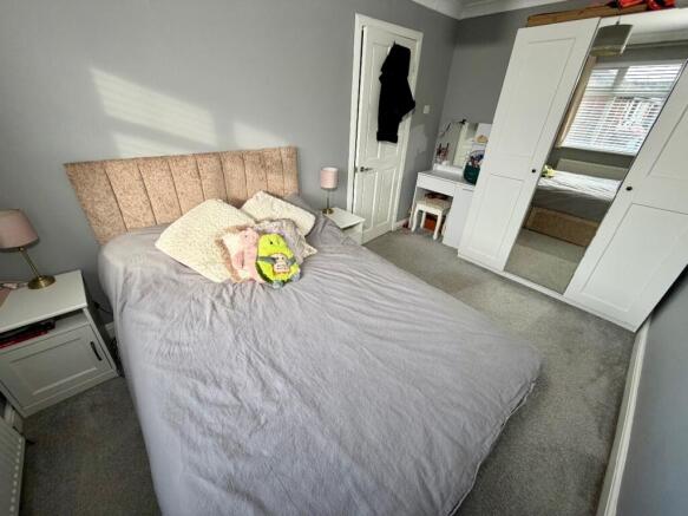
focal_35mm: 14
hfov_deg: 102.1
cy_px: 258
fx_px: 278
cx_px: 344
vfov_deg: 85.7
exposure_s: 1/96
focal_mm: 2.22
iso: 125
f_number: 2.2
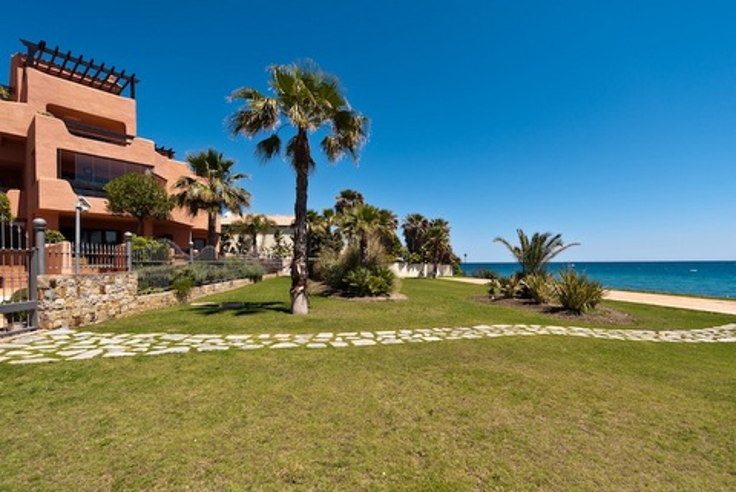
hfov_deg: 104.2
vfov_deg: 81.3
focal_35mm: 14
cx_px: 368
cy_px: 246
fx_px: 286
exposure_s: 1/2500
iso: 200
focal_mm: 14
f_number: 4
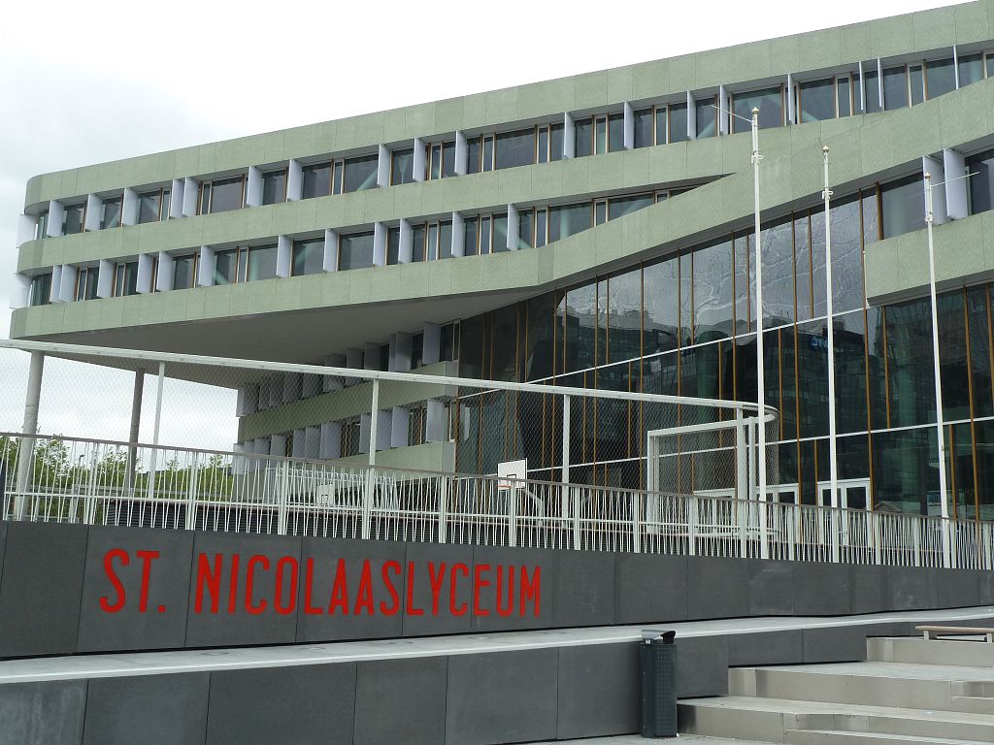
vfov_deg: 38.7
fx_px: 1062
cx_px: 497
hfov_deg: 50.1
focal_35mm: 37
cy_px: 372
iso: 80
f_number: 4
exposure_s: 1/320
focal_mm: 6.1
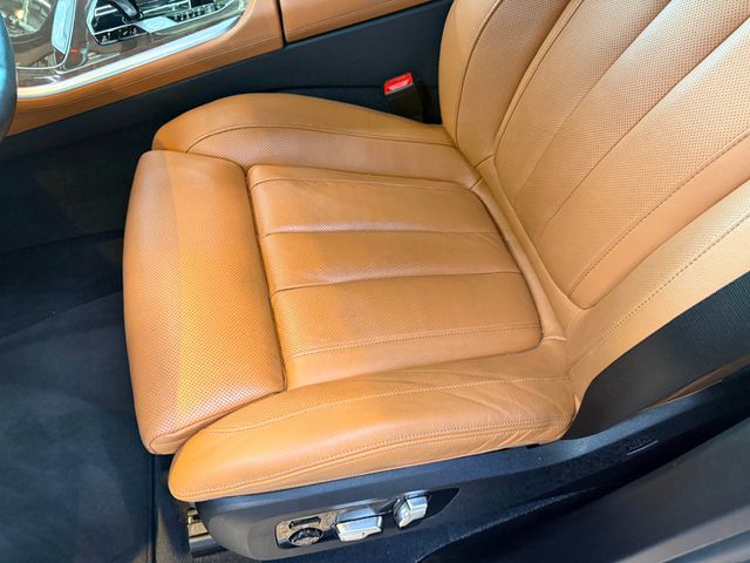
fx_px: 520
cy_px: 282
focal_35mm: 24
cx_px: 375
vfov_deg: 56.8
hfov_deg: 71.6
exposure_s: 1/60
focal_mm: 6.76
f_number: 1.78
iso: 640
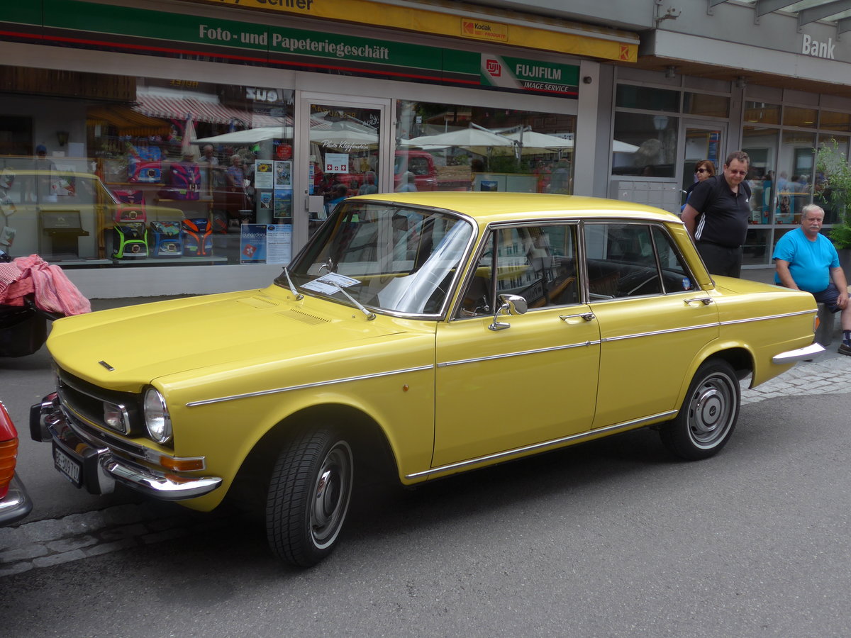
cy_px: 319
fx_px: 959
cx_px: 426
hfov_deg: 47.9
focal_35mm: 39
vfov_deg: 36.8
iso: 80
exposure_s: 1/320
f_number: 2.8
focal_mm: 8
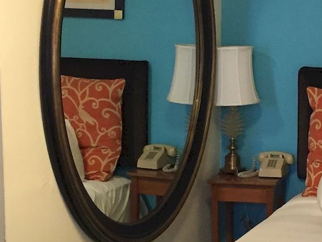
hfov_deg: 17.9
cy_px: 153
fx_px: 1005
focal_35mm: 108
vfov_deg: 13.7
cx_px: 285
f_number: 2.2
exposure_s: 1/30
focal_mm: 4.15
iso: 160
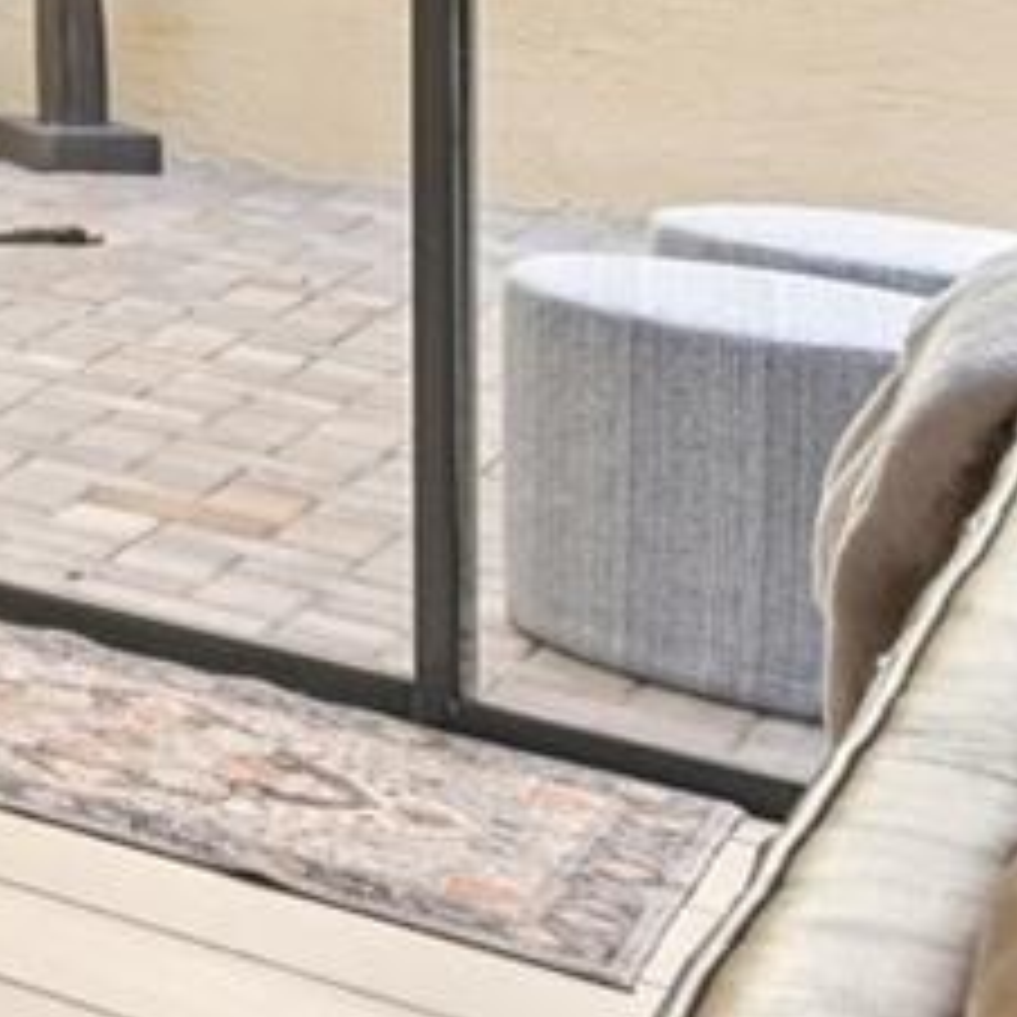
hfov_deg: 9.9
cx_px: -2434
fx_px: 2792
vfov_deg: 18.2
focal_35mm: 84
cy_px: -547
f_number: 7.1
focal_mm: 14
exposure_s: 1/13
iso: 400
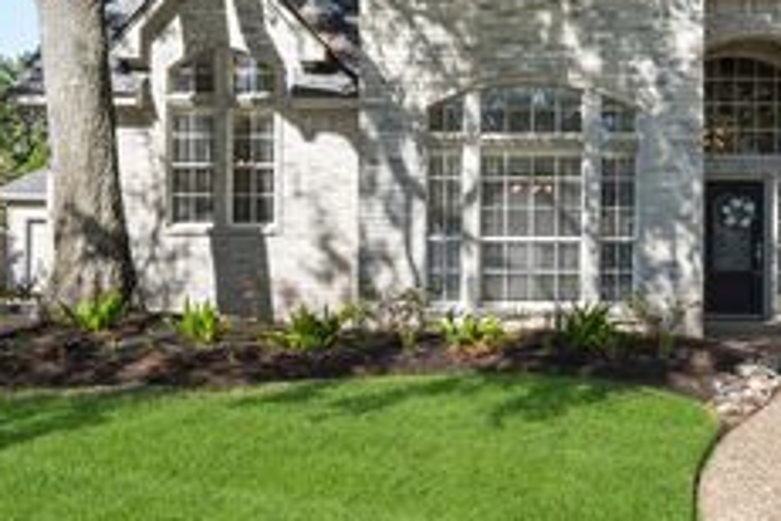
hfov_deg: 48.5
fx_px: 846
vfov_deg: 33.0
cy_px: 83
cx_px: 534
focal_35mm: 39
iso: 125
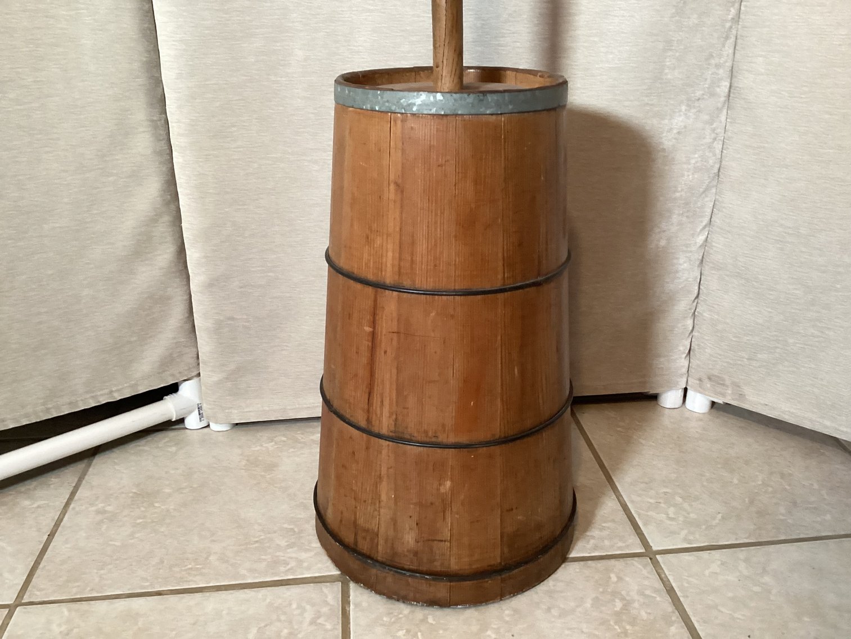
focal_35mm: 31
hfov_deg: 58.3
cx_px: 426
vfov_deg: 45.4
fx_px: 762
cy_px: 320
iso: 320
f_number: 2.4
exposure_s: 1/60
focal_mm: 3.3
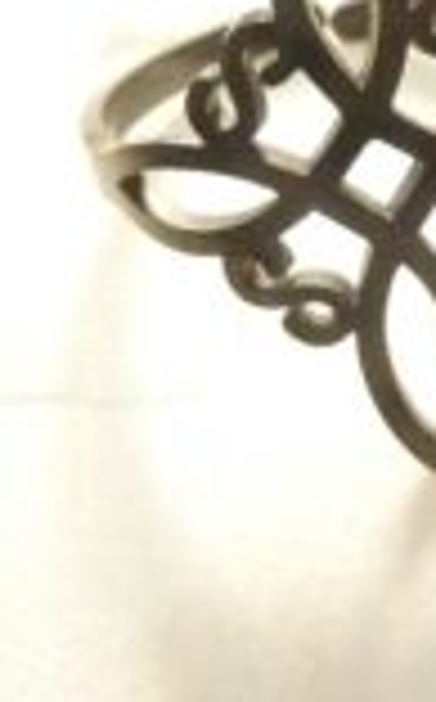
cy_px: 166
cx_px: 387
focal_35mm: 68
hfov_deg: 18.8
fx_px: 1298
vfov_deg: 29.7
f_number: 3.3
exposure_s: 1/30
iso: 400
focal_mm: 4.1
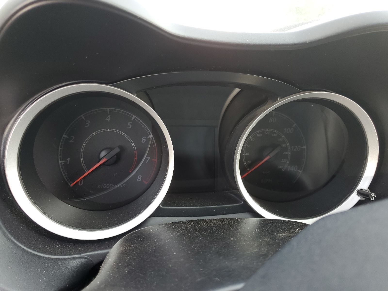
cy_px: 146
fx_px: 291
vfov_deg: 53.1
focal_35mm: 26
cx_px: 194
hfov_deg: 67.3
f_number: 1.5
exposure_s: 1/120
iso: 50
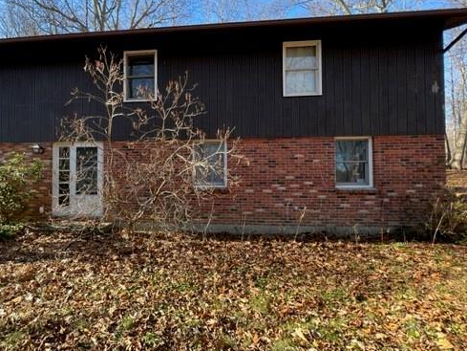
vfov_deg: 74.7
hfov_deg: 88.8
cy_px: 180
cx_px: 169
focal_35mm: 17
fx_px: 229
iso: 32
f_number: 1.8
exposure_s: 1/138
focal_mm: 1.57
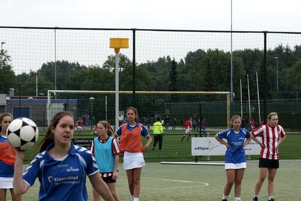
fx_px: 1237
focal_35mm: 148
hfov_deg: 13.7
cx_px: 279
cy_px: 189
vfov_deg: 9.2
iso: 100
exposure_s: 1/320
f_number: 5.6
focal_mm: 50
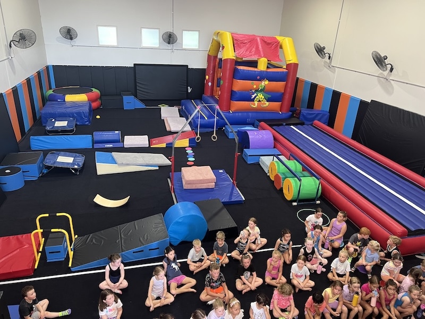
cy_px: 160
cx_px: 212
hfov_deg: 67.3
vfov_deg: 53.1
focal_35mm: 26
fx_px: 319
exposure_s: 1/50
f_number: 1.5
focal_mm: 5.7
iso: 100
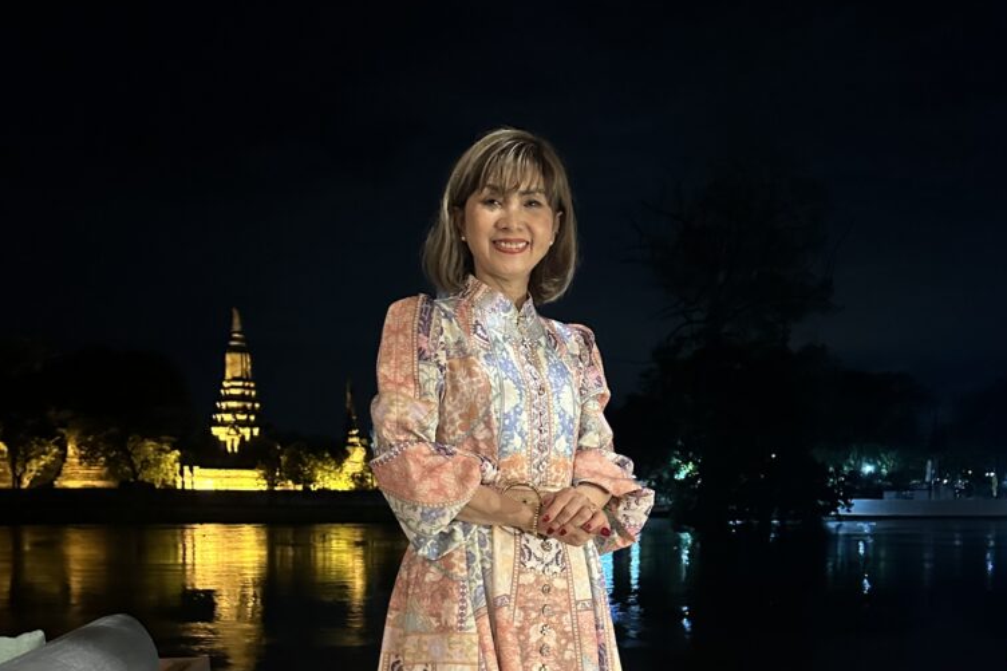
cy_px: 542
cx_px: 513
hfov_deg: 55.8
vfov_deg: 37.4
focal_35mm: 34
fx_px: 951
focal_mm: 6.86
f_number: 1.78
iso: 1000
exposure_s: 1/33
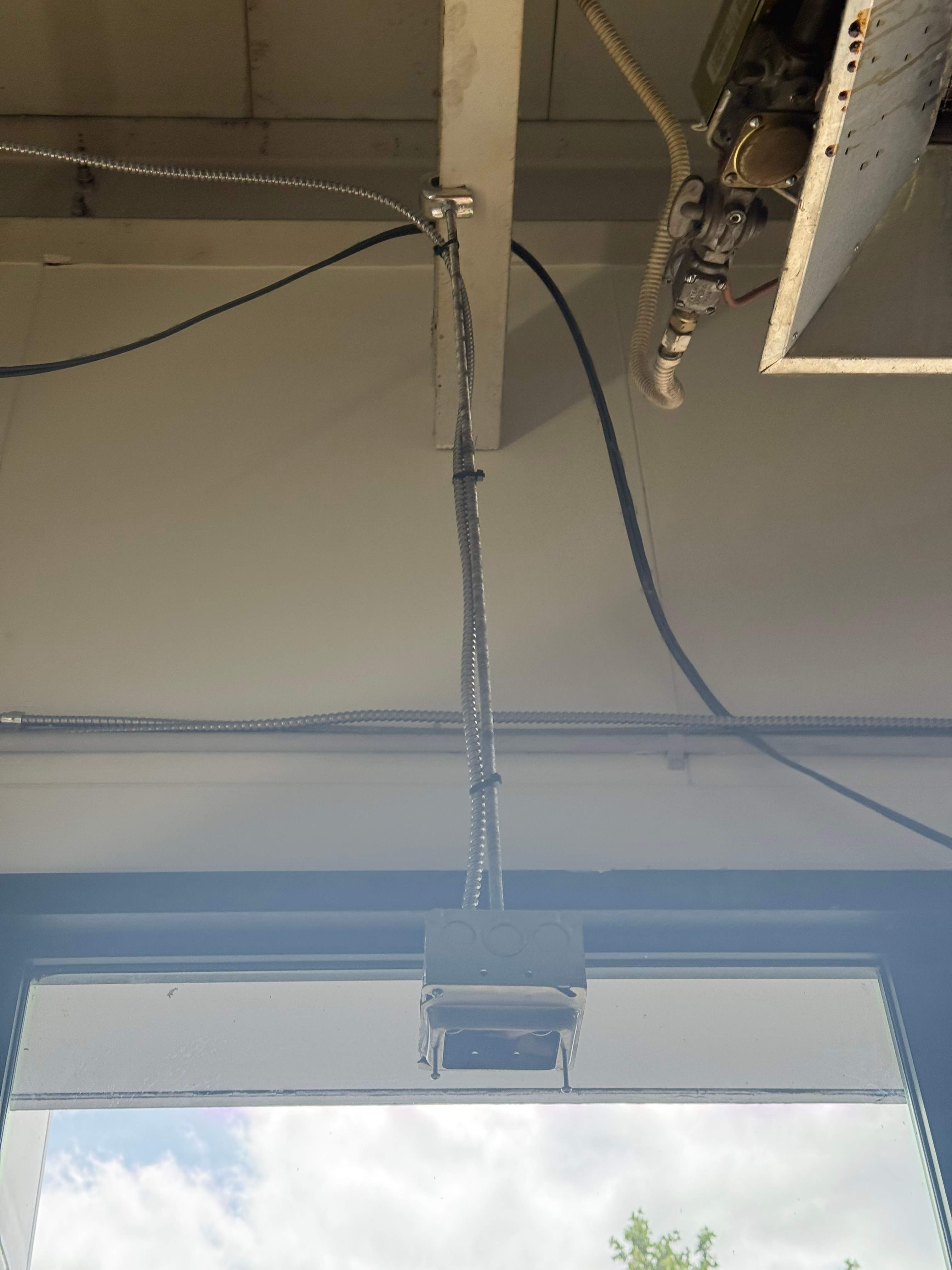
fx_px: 1760
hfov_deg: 30.3
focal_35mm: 48
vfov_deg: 39.7
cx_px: 476
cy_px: 635
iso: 100
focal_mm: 6.76
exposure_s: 1/233
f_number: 1.78
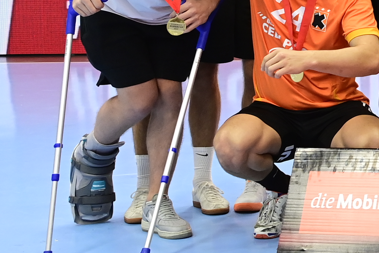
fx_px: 1337
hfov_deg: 13.7
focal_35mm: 127
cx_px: 757
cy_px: -58
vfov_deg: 10.6
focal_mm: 29
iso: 2500
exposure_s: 1/400
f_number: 5
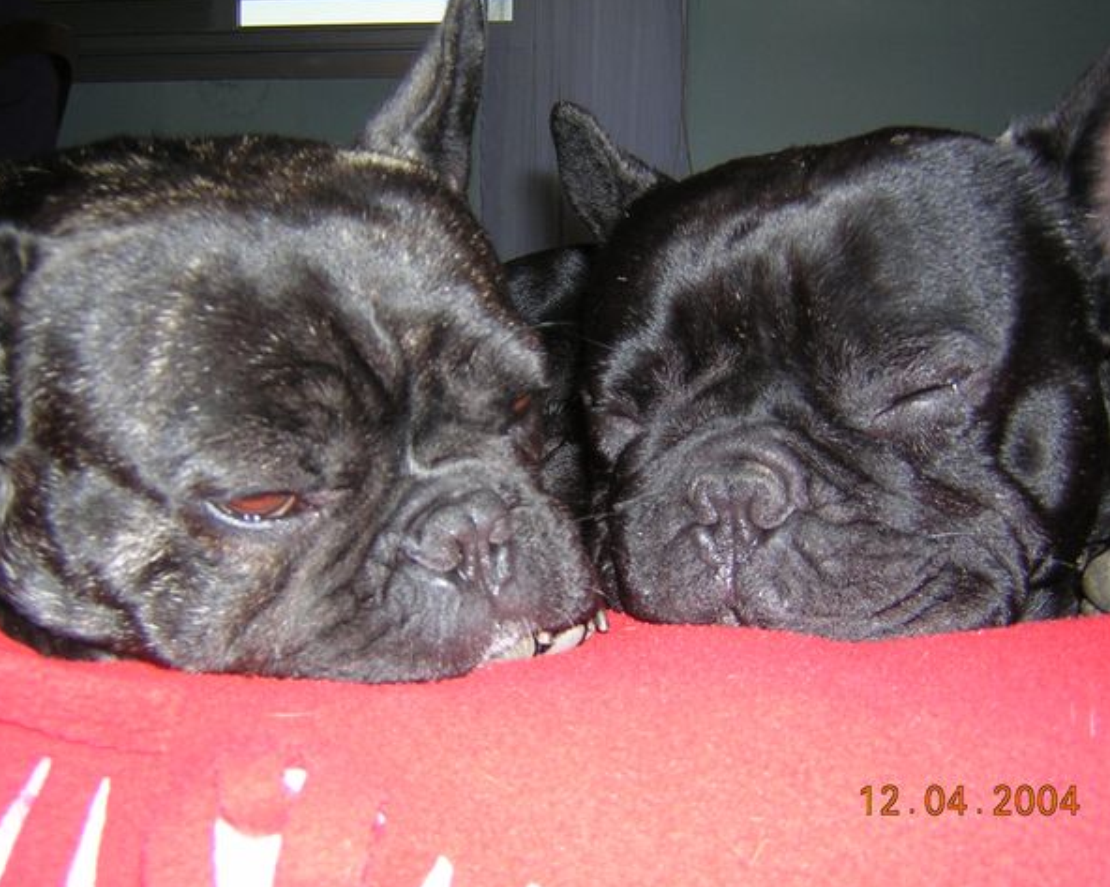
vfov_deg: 39.1
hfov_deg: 48.0
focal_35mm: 38
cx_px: 561
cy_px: 444
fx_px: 1248
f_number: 2.6
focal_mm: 4.7
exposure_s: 1/60.1
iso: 100
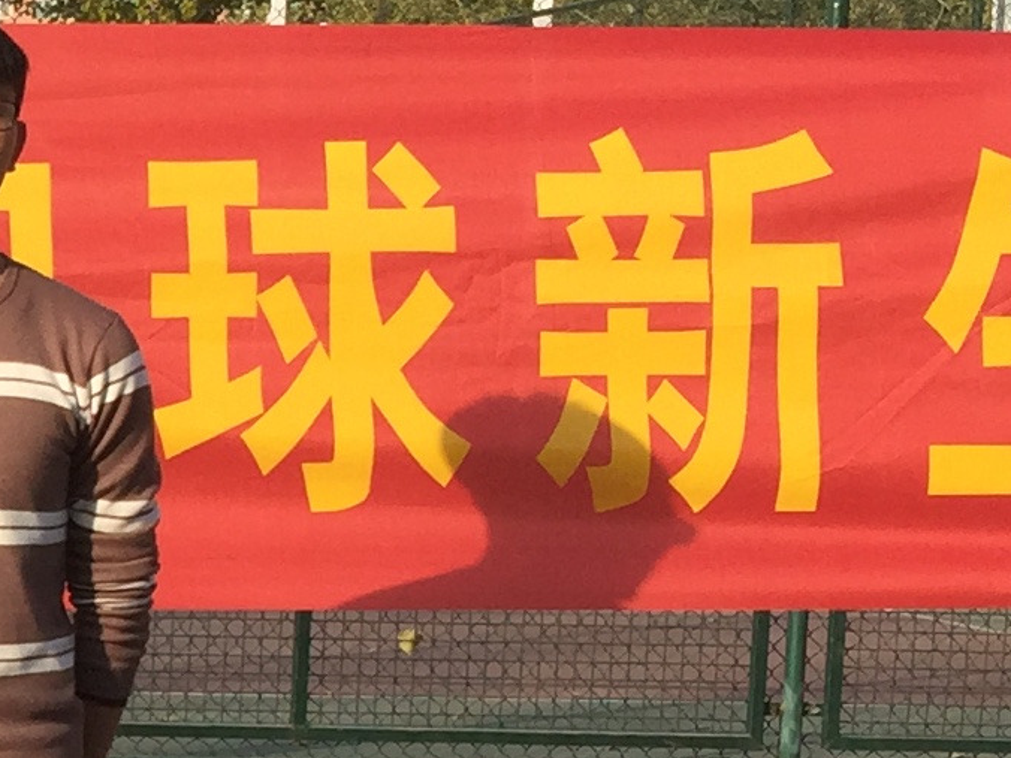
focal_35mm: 140
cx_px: -589
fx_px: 4089
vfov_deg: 10.5
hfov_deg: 13.2
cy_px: 812
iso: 32
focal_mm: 4.15
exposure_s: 1/1236
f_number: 2.2
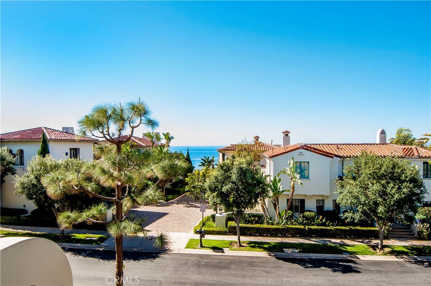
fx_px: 287
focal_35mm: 24
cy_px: 143
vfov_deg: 53.0
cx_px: 216
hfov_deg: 73.8
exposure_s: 1/125
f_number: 11
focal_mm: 16
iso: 500
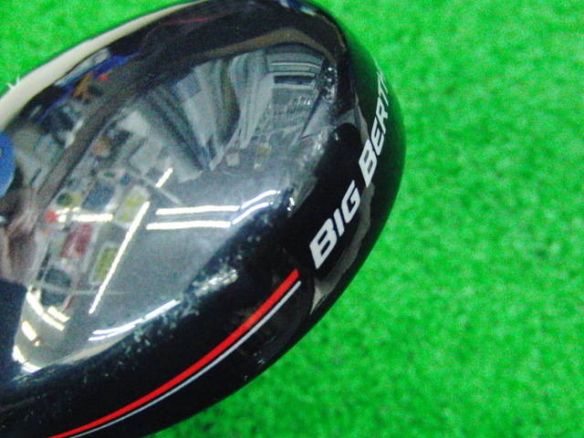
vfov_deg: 38.7
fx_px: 624
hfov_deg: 50.1
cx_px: 292
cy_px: 219
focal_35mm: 37
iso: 3200
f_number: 3.6
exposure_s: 1/125
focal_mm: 6.42
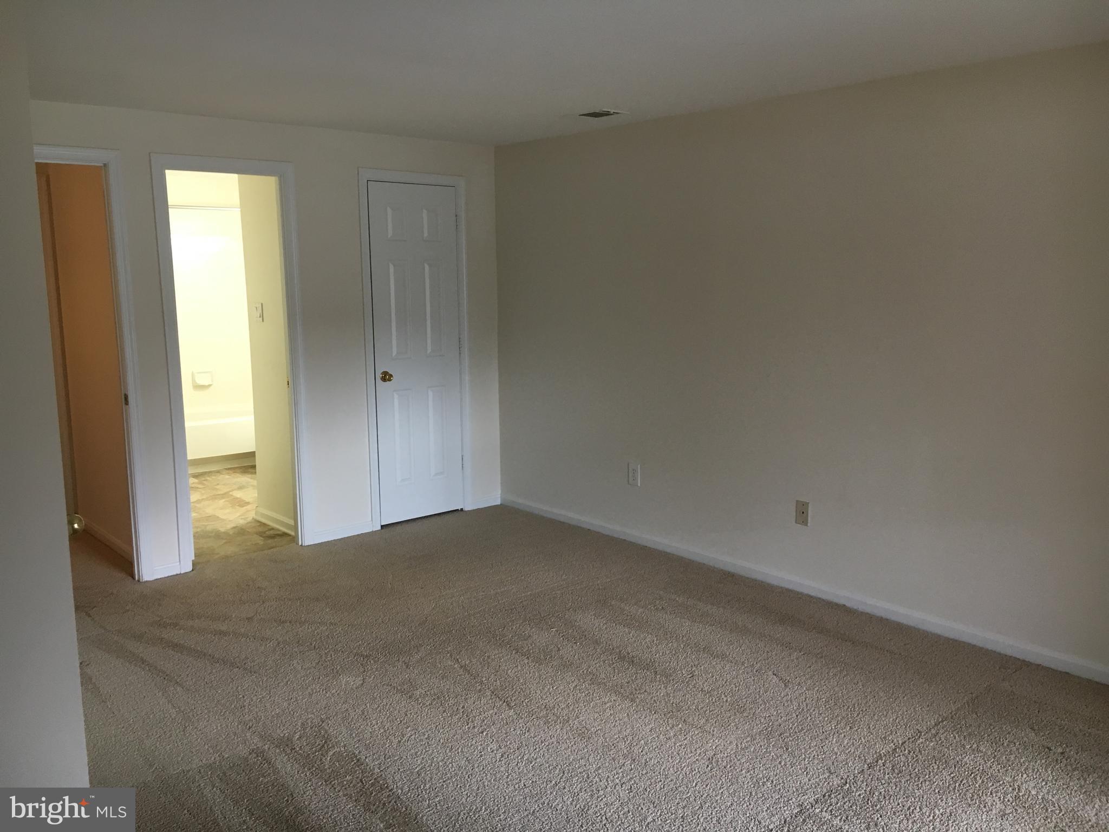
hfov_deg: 61.7
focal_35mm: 29
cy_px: 416
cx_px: 554
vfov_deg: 48.2
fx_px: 929
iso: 80
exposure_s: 1/30
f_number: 2.2
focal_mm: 4.15
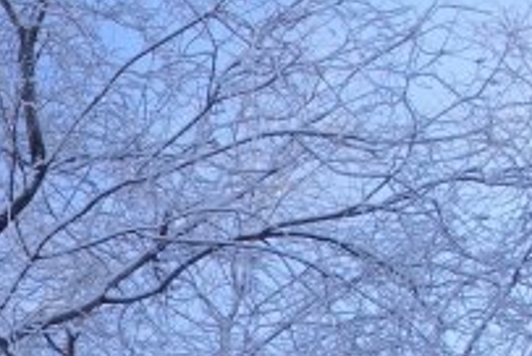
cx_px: -162
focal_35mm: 119
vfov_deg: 11.3
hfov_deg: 16.3
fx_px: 1761
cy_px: 459
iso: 80
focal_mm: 6.3
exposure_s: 1/200
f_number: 6.6
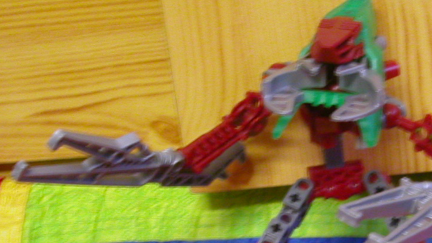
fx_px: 1077
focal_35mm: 94
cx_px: 335
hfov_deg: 22.4
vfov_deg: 12.7
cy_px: 239
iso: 233
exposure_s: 1/3.7
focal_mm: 7.5
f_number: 3.2
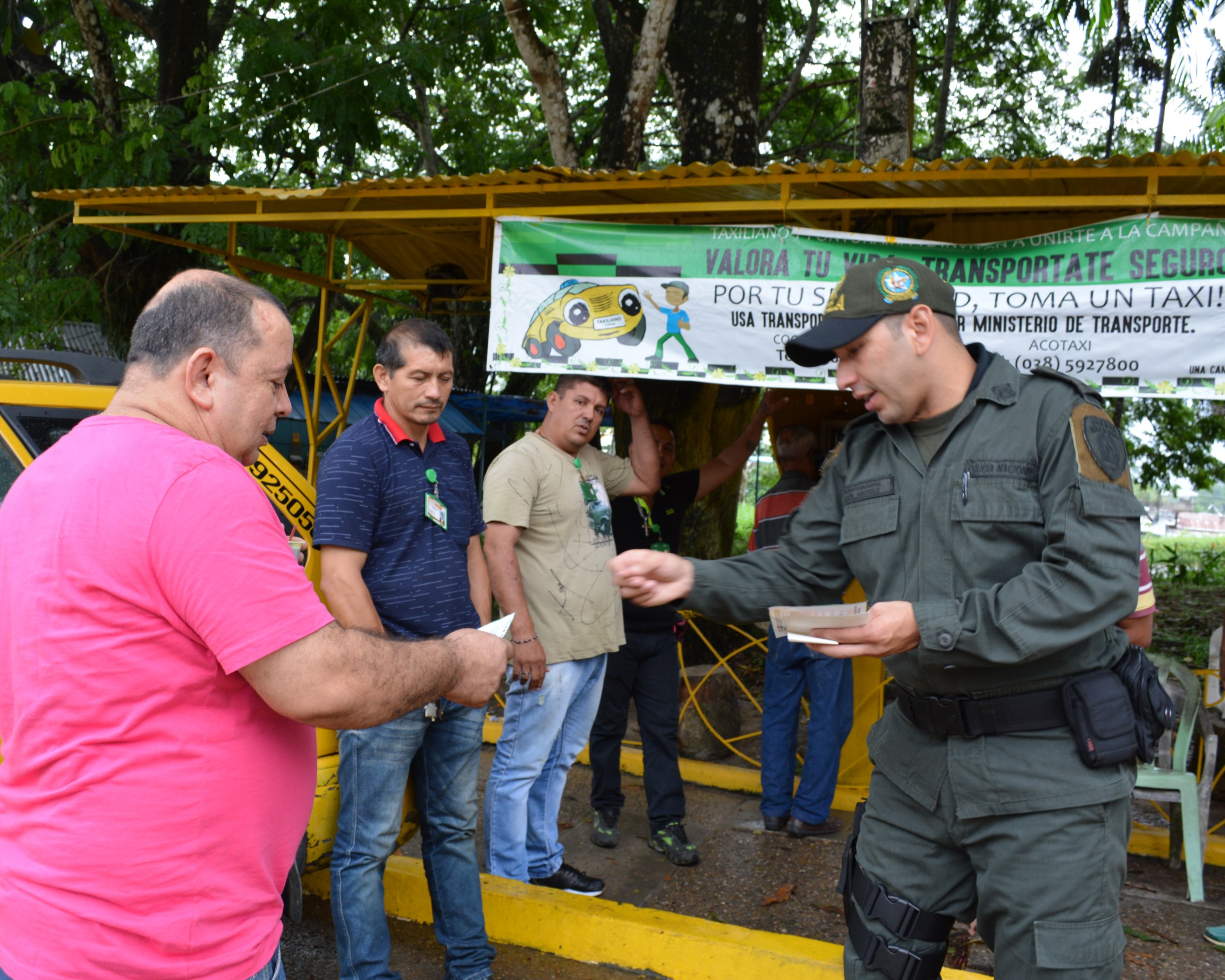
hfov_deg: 57.0
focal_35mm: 31
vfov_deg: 47.1
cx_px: 532
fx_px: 1124
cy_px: 495
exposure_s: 1/100
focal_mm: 18
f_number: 5
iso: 400
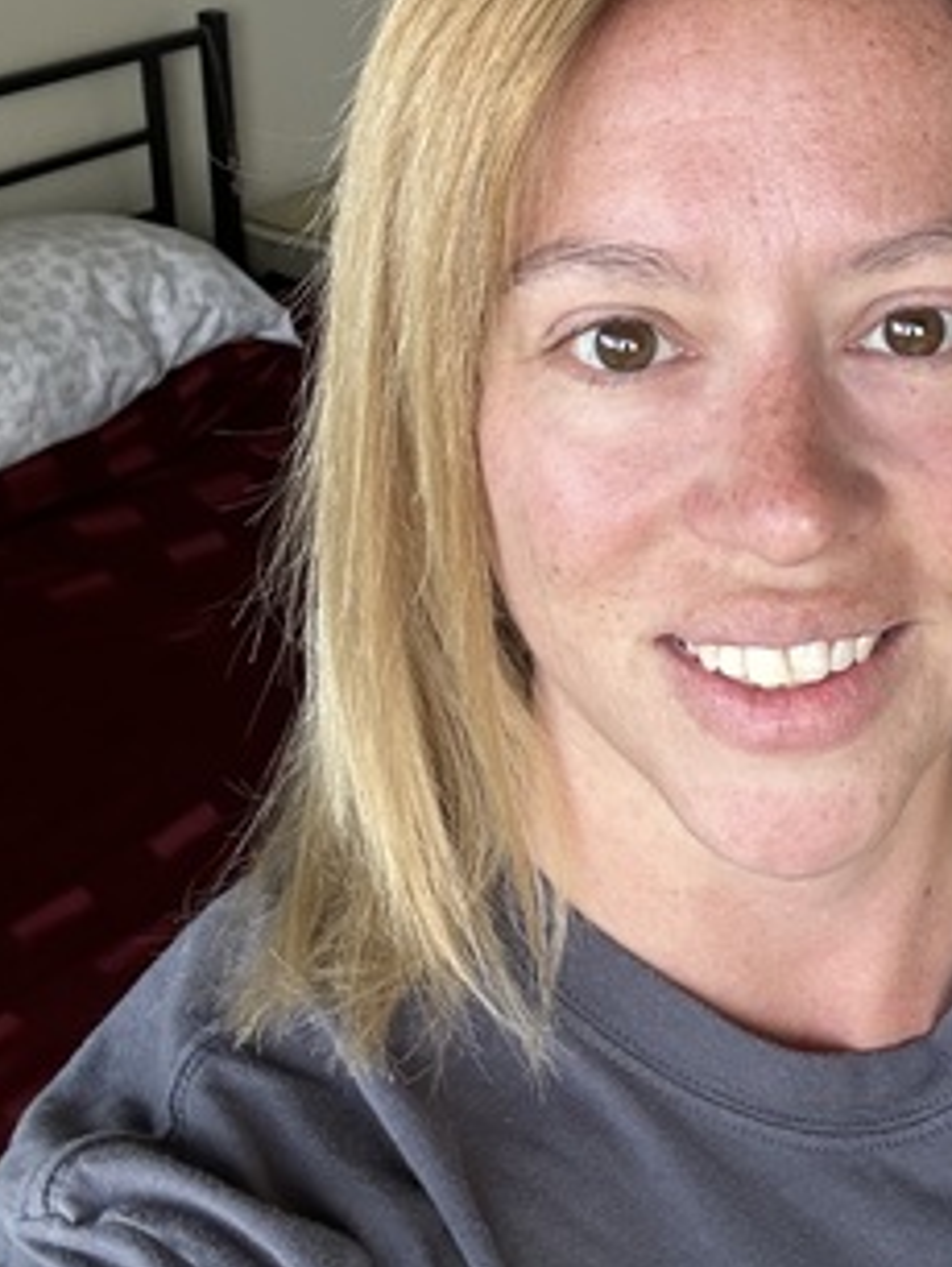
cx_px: 747
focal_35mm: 49
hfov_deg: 29.1
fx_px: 1794
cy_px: 431
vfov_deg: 38.5
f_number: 1.9
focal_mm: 2.69
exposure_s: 1/121
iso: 64
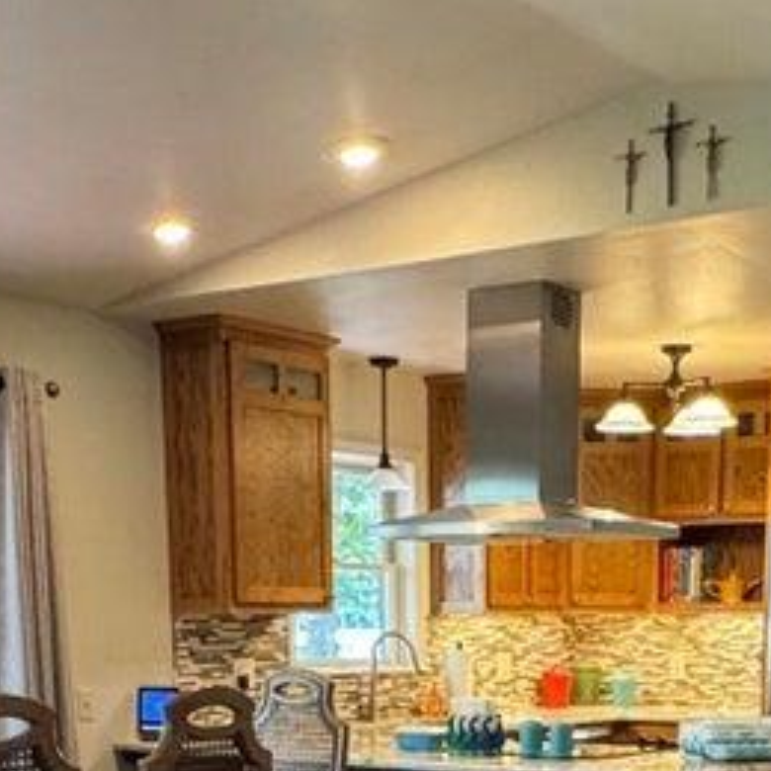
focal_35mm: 65
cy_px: 970
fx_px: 1638
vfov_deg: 23.7
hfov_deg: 26.4
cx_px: 467
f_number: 2.2
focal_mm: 2.22
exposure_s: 1/60
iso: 400
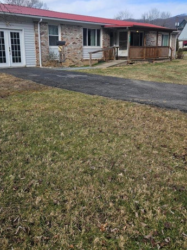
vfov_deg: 56.5
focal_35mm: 32
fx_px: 230
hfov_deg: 43.8
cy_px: 102
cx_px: 70
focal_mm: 5.4
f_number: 1.8
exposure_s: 1/1033
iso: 25
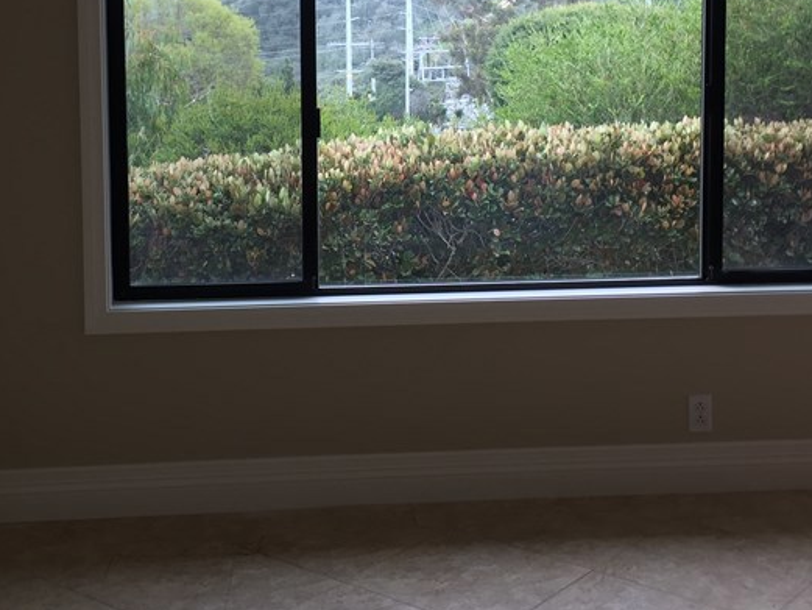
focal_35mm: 57
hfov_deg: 33.7
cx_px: 346
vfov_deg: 25.2
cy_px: 105
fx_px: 1337
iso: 32
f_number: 2.2
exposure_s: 1/40
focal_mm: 4.15
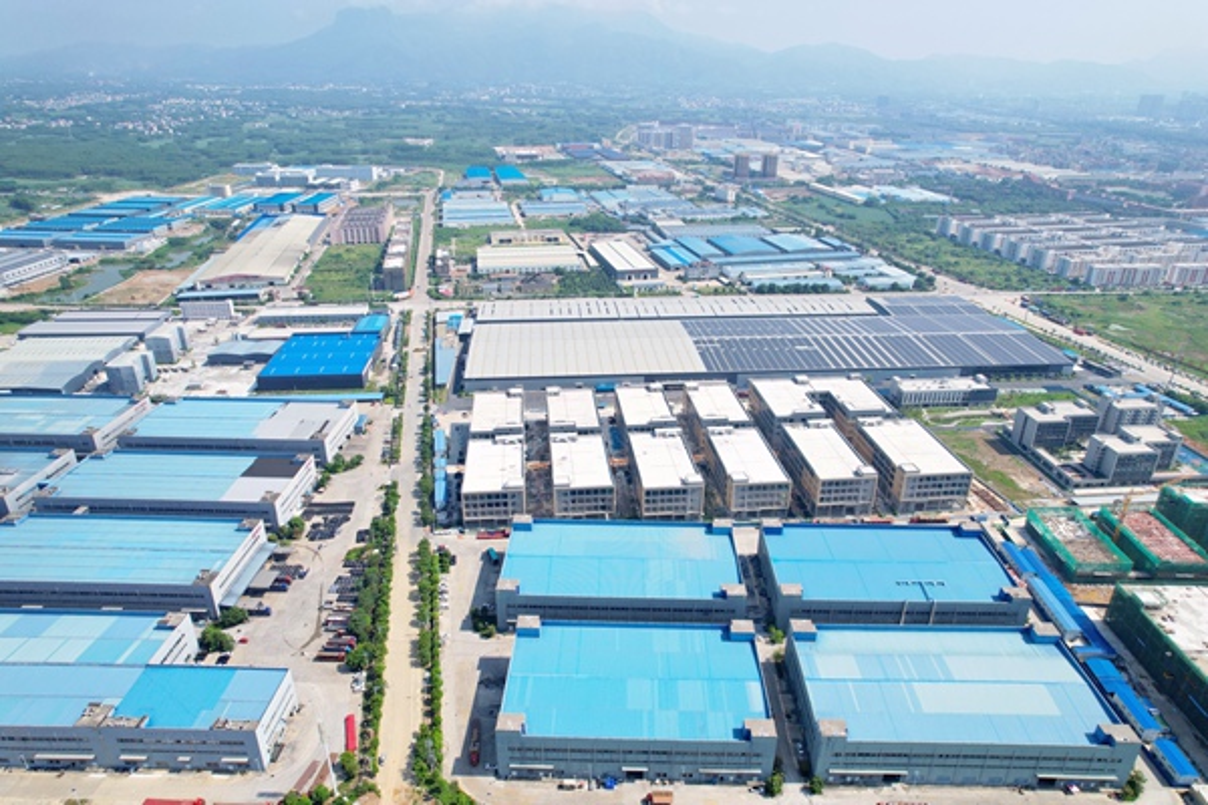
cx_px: 604
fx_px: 738
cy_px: 402
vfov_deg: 57.2
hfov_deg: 78.6
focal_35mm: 22
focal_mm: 8.38
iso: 110
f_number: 2.8
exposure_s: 1/2500
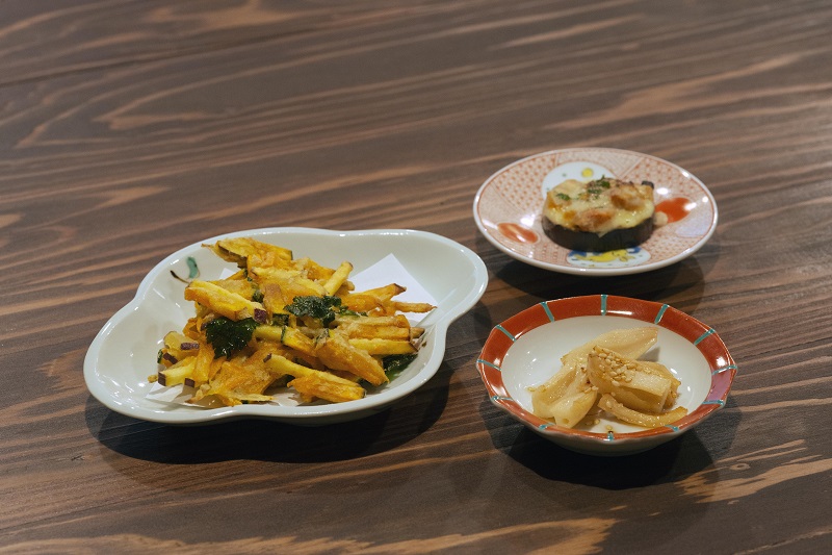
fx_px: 2426
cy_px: 278
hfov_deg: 19.5
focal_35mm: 105
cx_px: 416
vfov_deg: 13.0
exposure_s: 1/10
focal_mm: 105
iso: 1600
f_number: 8
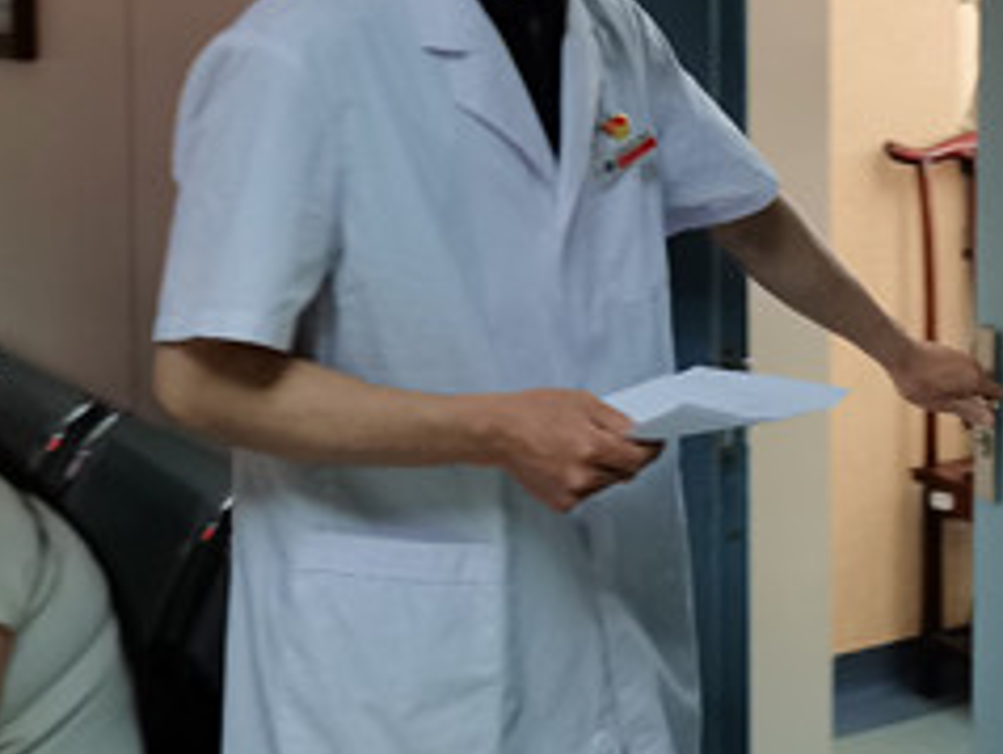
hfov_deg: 28.3
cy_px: 51
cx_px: 674
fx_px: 1972
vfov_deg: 21.1
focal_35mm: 68
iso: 200
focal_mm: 4.94
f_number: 1.9
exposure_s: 1/36
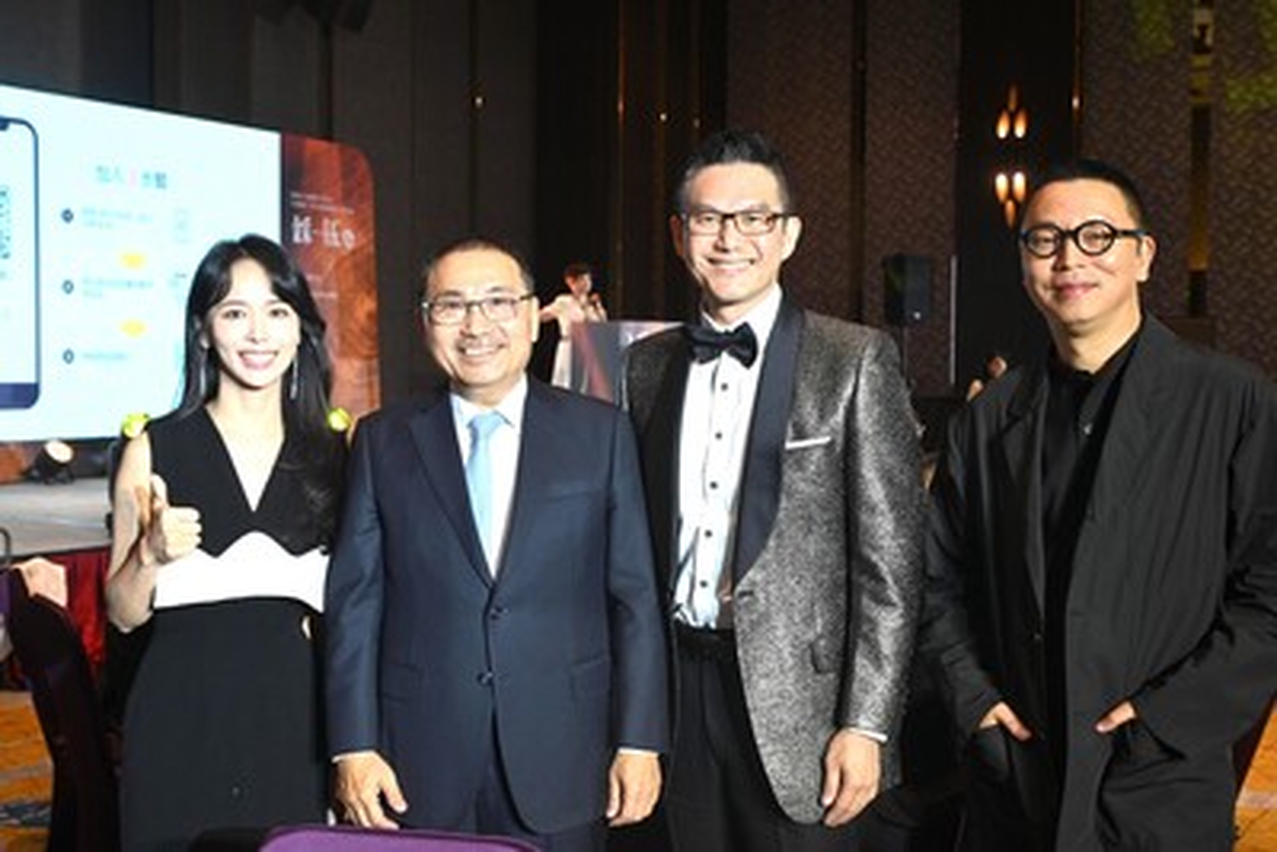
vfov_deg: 31.9
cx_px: 638
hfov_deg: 46.4
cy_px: 426
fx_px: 1490
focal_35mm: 42
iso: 1600
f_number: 7.1
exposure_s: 1/100
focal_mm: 42
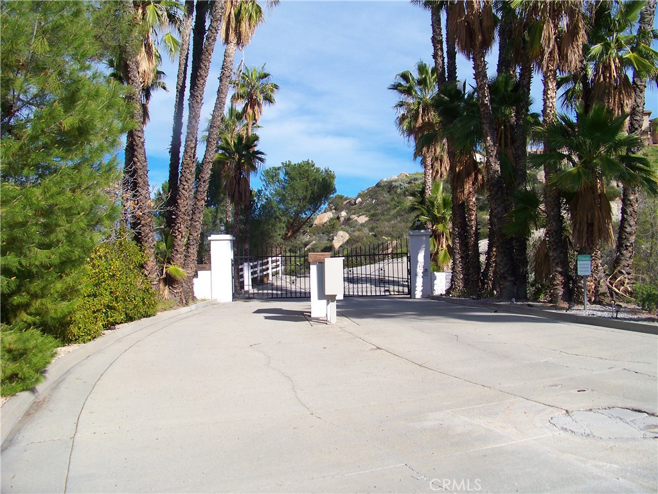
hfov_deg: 55.4
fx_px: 627
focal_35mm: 33
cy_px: 247
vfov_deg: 42.9
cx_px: 329
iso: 64
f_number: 3.6
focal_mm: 5.85
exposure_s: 1/800
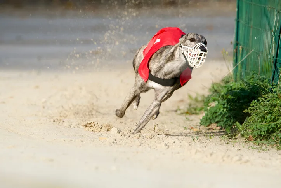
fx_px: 5855
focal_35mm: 750
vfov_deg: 1.8
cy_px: 94
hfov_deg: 2.7
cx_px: 140
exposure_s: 1/2000
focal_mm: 500
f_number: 8
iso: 2000
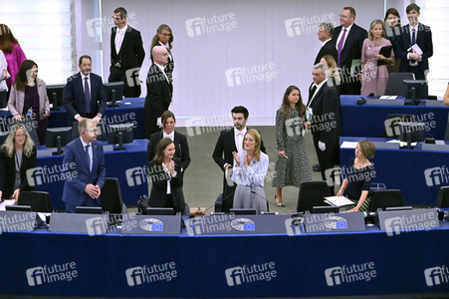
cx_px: 224
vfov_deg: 6.0
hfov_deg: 9.0
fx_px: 2866
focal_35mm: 230
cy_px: 150
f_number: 5.3
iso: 10000
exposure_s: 1/1000
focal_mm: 230
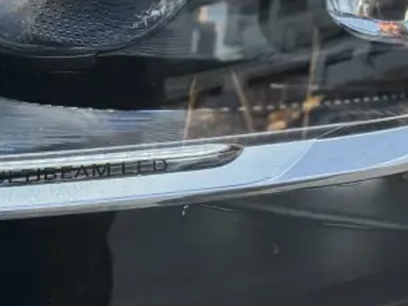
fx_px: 2676
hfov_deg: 8.7
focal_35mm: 227
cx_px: -1
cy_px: -8
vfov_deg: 6.5
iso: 64
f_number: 1.78
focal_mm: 6.76
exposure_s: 1/425
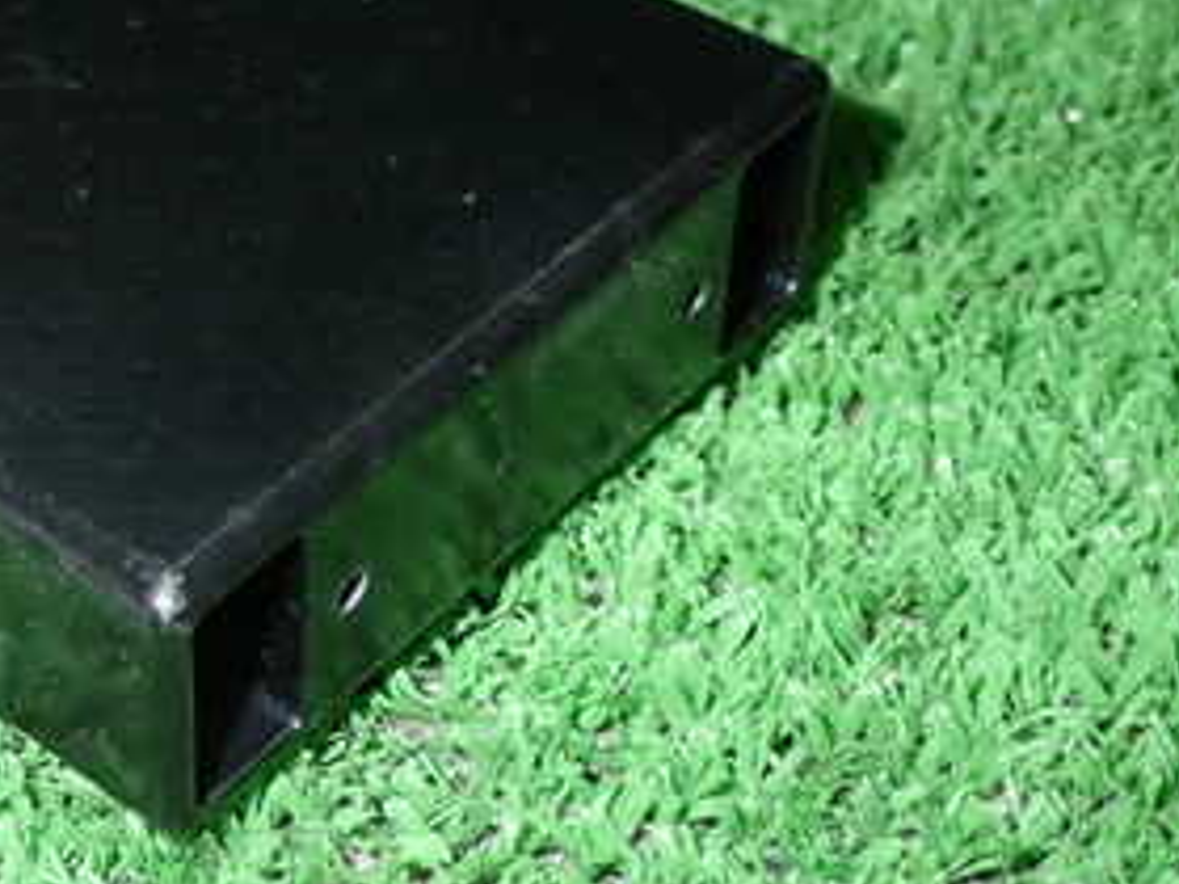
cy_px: 194
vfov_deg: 16.7
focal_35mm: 88
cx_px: -59
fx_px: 2997
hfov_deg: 21.3
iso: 640
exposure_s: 1/40
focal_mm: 7.31
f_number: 8
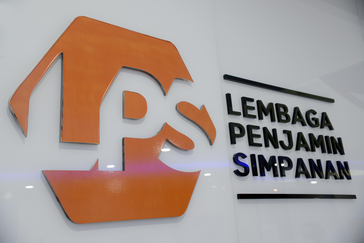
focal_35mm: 35
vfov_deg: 37.9
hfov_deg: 54.4
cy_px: 122
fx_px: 354
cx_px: 182
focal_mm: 35
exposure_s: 1/100
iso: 2000
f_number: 7.1
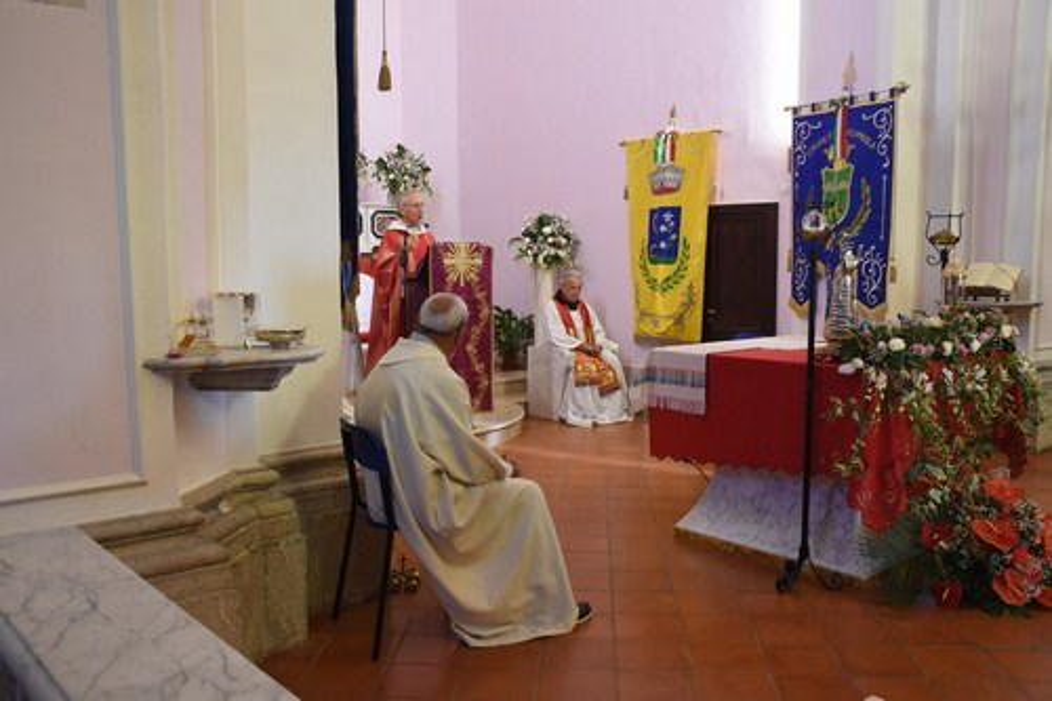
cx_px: 526
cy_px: 350
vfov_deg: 39.9
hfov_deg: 57.2
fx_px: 964
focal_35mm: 33
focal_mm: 22
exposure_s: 1/30
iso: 1000
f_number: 5.6
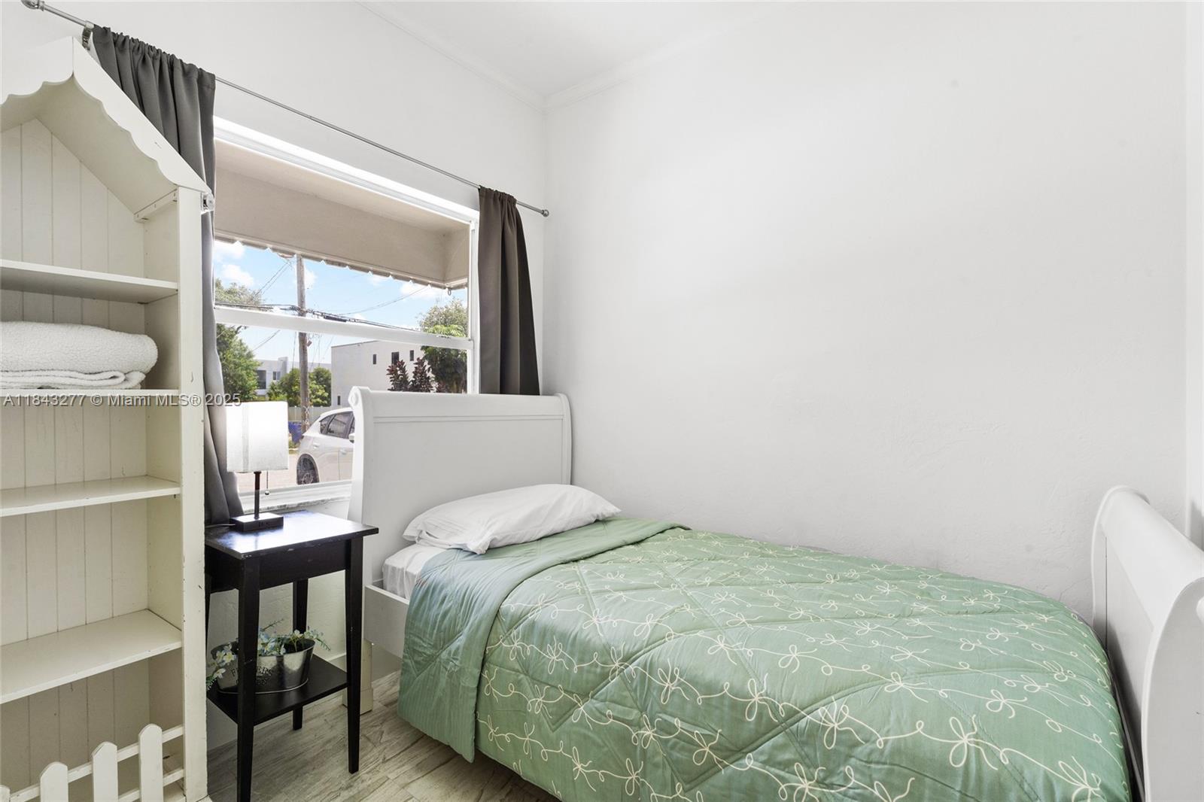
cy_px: 401
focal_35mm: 16
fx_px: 535
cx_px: 602
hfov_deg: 96.7
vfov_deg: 73.7
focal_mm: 16
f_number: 13
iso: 250
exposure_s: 1/8
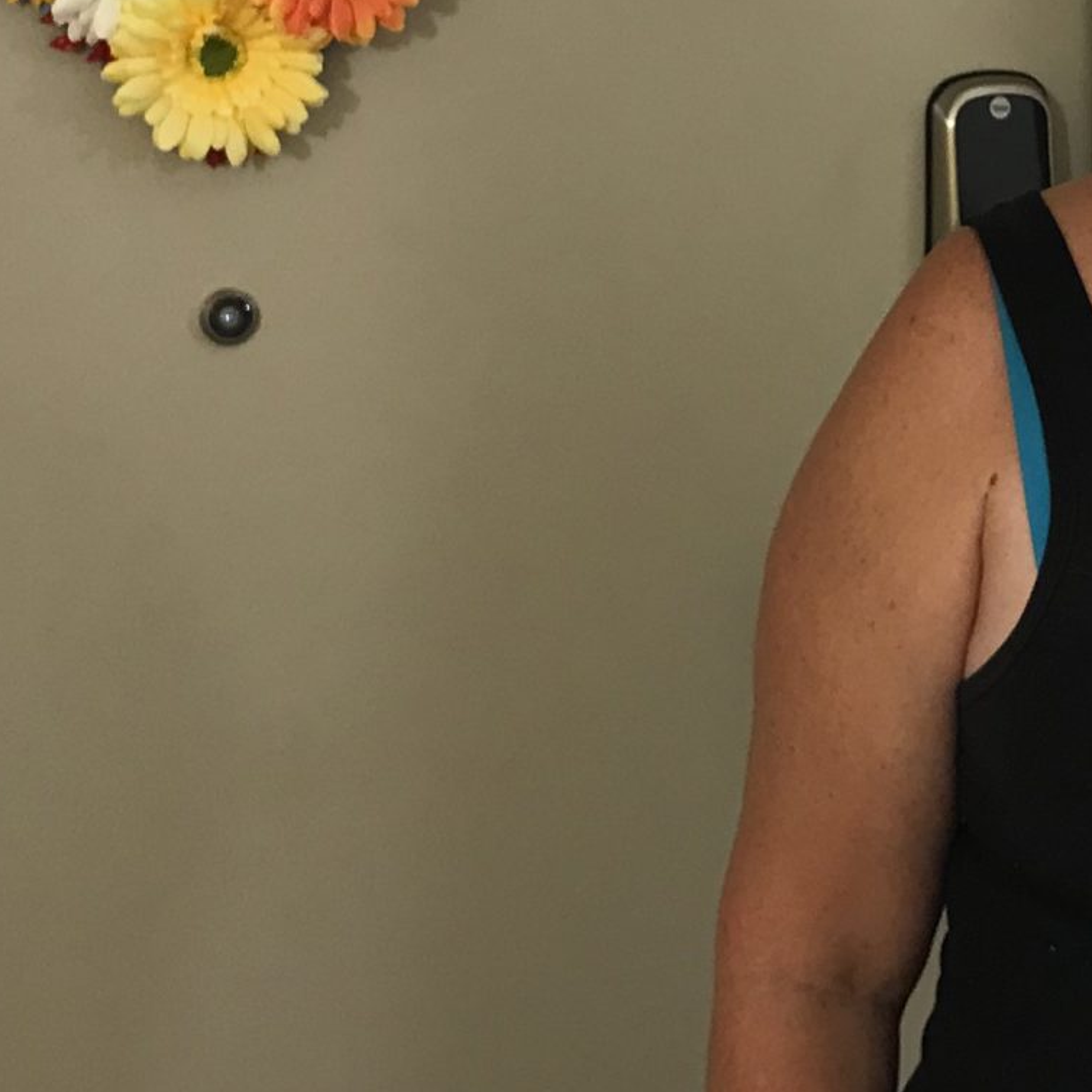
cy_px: 248
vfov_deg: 20.5
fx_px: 2998
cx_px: 1118
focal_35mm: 84
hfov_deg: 20.0
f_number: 1.8
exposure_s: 1/24
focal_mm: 3.99
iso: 32
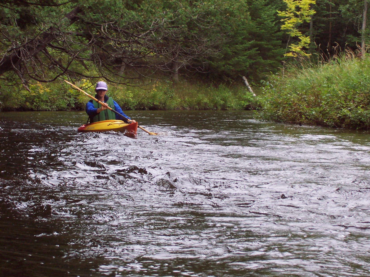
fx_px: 1186
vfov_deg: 13.3
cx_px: 185
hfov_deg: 17.7
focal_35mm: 111
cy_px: 138
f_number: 4.8
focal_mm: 16.8
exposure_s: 1/90
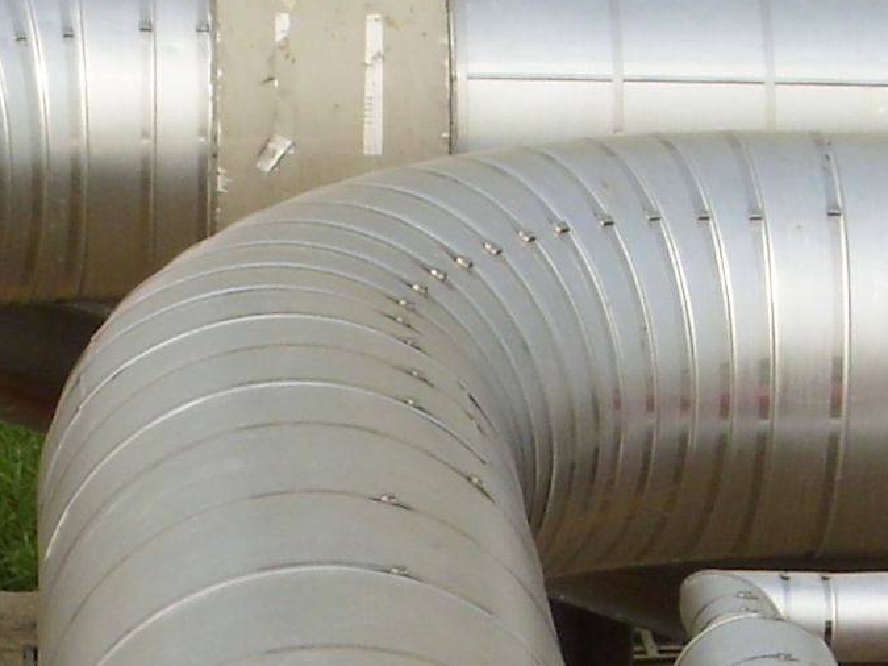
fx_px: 3847
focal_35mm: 150
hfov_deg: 13.2
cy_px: 840
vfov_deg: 9.7
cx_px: 333
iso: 50
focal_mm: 6.3
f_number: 6.3
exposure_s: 1/239
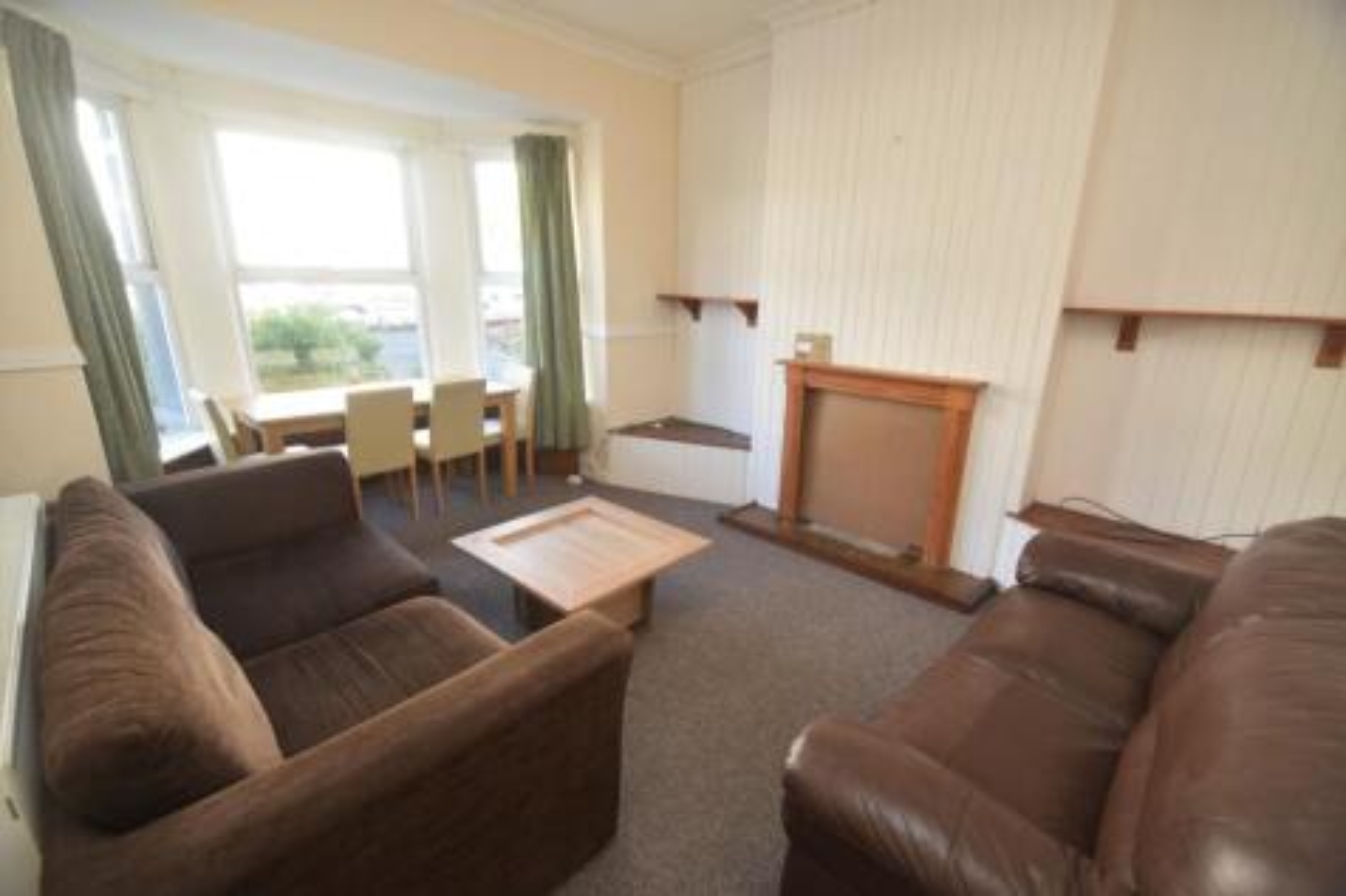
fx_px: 561
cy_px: 448
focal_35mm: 15
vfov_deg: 77.3
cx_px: 673
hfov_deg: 100.4
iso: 800
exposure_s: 1/100
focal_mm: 10
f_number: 5
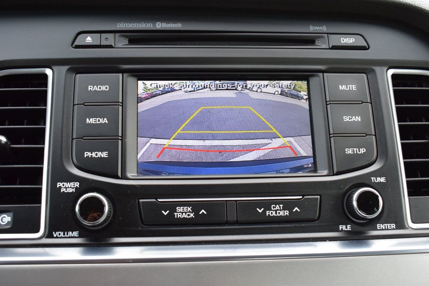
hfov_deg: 43.6
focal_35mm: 45
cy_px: 143
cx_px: 214
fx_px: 536
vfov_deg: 29.8
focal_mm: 30
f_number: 7.1
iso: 400
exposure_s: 1/30
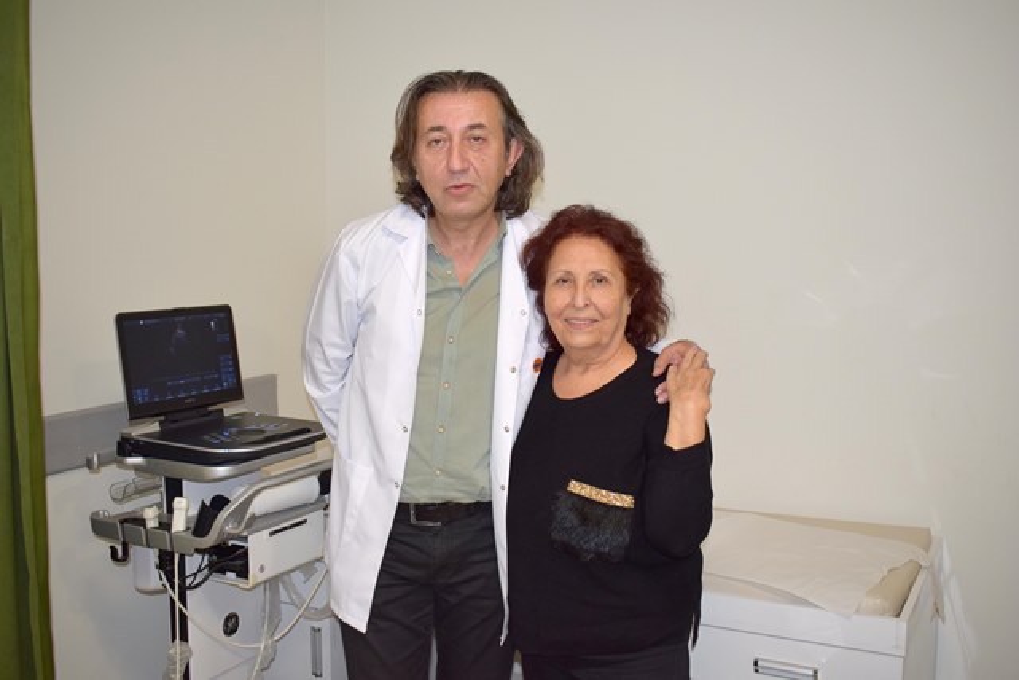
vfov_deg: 36.9
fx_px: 1019
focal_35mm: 36
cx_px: 510
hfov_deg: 53.1
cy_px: 340
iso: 800
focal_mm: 24
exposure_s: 1/100
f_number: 5
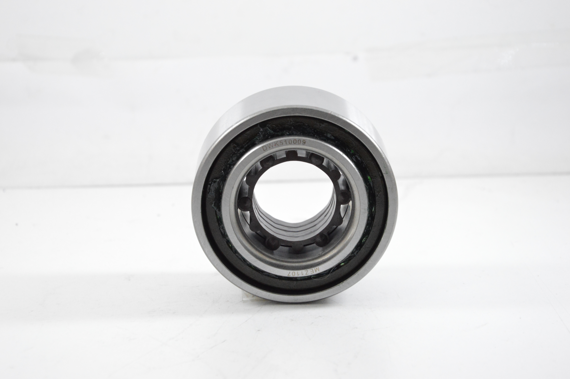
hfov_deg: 20.6
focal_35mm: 99
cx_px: 285
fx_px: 1566
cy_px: 190
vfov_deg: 13.8
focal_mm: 66
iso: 3200
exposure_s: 1/100
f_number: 7.1
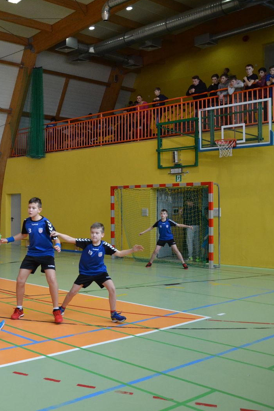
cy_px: 203
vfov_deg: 47.4
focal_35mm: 41
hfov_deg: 29.6
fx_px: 468
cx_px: -21
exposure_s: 1/500
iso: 1250
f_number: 3.5
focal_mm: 18
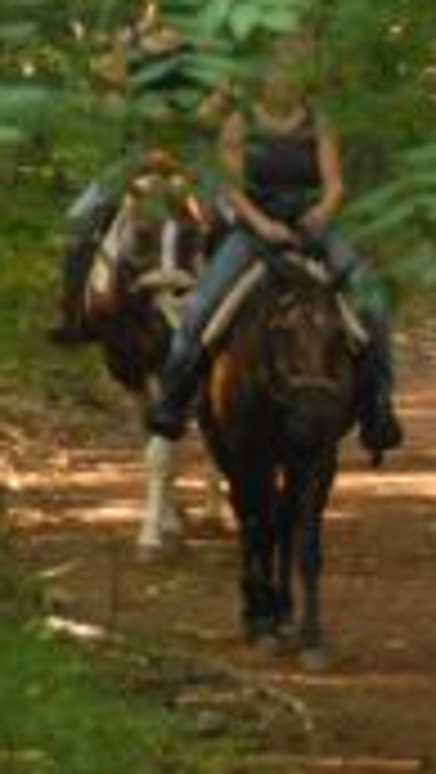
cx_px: 1268
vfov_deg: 2.0
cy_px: 88
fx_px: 22277
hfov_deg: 1.1
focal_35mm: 1086
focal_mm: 170
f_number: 6
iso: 400
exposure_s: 1/30
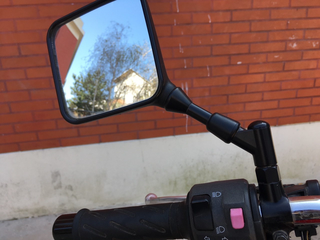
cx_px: 160
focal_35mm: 29
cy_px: 120
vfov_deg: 48.2
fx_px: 268
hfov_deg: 61.7
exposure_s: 1/289
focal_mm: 4.15
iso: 25
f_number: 2.2
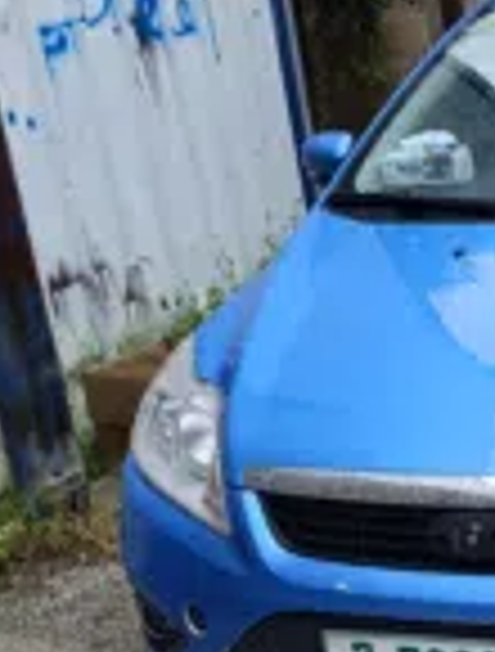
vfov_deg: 30.6
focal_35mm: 63
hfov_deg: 21.0
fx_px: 1192
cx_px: 666
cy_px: 373
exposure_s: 1/100
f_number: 1.6
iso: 50
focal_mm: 6.14
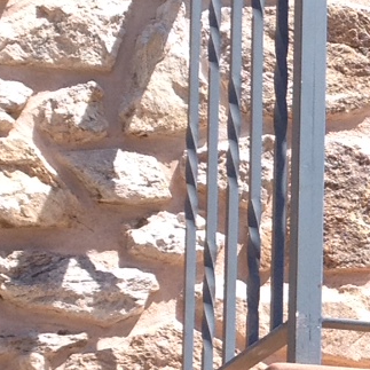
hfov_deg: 8.7
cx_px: 523
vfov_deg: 8.9
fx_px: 2370
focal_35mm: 196
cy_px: 309
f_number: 2.4
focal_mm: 4.28
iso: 50
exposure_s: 1/890
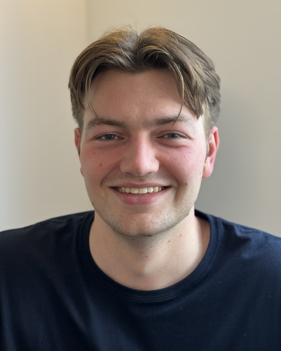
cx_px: 147
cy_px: 154
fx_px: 676
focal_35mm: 65
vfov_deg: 29.1
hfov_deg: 23.5
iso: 50
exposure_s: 1/50
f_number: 1.6
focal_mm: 5.96
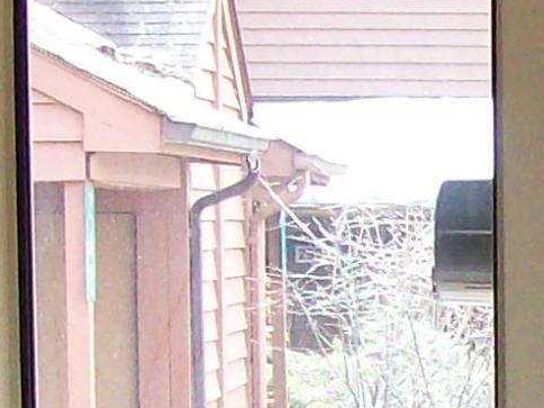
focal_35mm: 223
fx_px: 3505
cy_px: 695
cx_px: 1022
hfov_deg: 8.5
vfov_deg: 6.5
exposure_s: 1/64
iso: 154
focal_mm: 6
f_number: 2.7
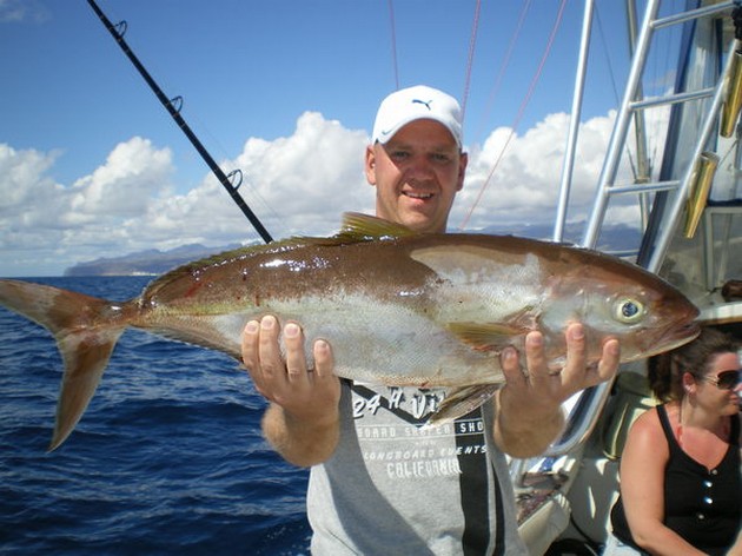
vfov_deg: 39.6
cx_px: 371
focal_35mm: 36
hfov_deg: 51.4
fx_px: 771
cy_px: 278
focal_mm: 6.3
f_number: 4.6
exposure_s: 1/640
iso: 50
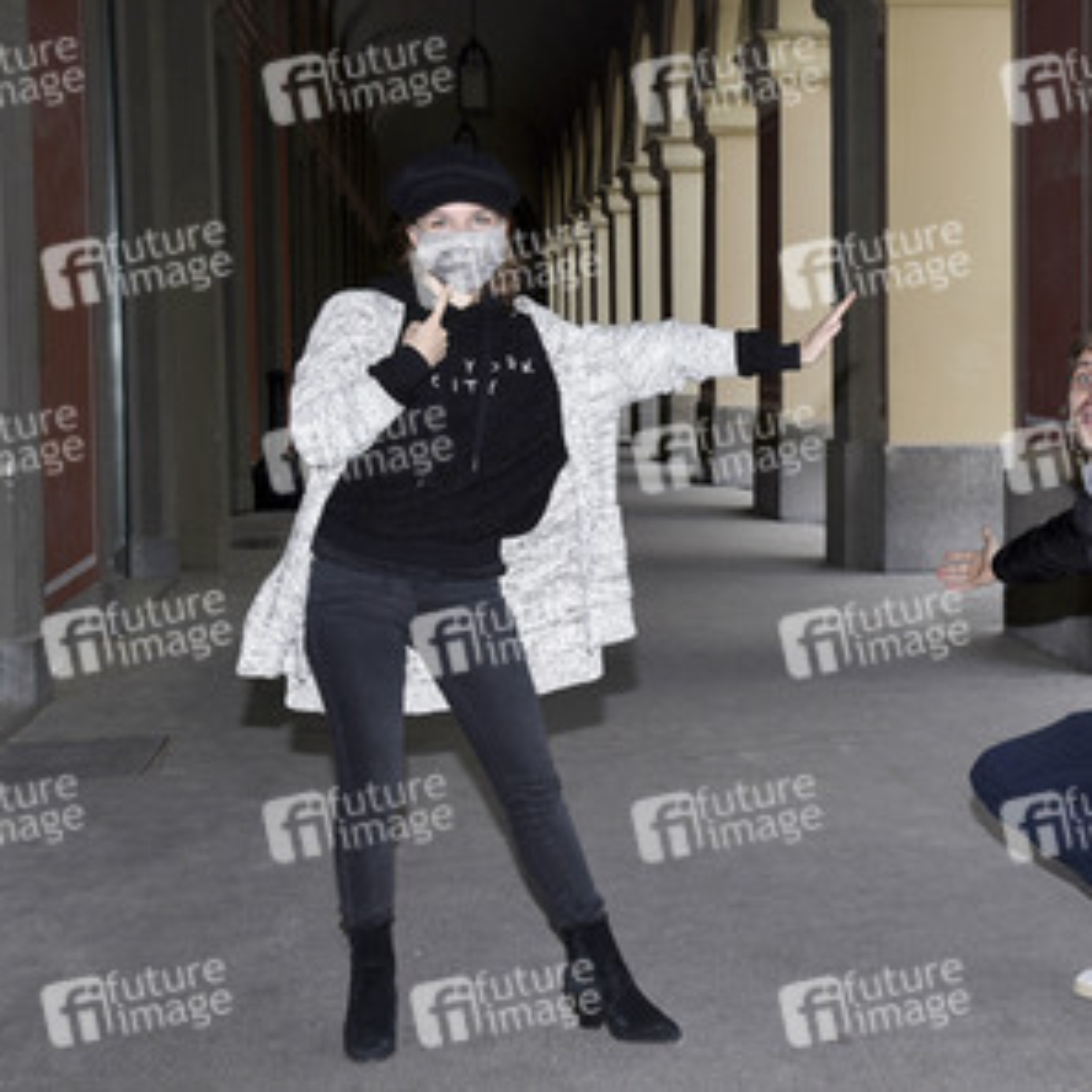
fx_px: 2034
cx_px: 777
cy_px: 542
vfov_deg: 30.0
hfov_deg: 29.7
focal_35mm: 57
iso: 400
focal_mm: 44
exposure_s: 1/160
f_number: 11
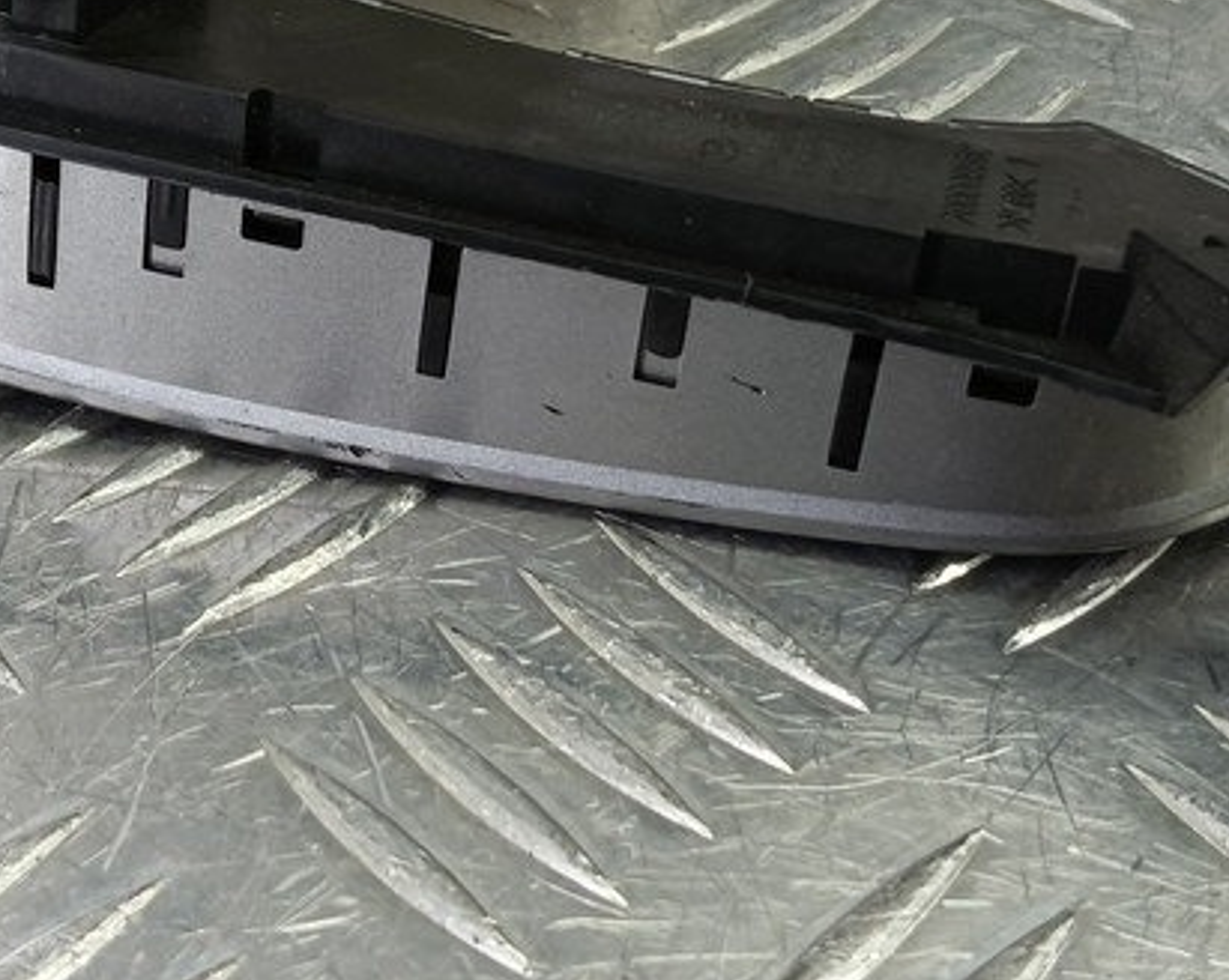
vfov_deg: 26.8
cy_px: 269
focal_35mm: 56
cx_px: 514
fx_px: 2035
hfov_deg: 33.5
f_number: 1.6
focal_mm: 4.11
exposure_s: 1/50
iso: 153
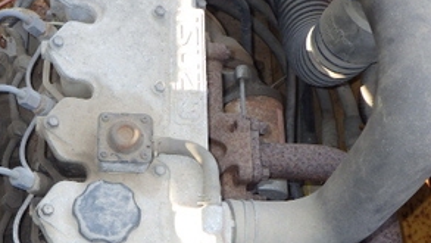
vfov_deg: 23.6
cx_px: 96
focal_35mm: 50
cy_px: 199
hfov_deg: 39.9
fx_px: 572
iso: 125
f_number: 3.5
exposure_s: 1/125
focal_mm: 5
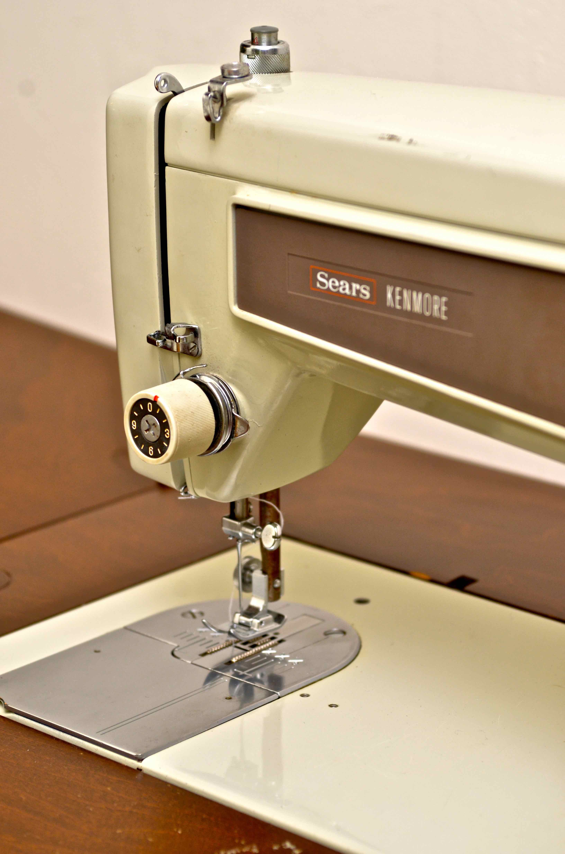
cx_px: 282
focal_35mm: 108
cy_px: 427
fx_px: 2554
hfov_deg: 12.6
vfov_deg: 19.0
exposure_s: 1/60
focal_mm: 72
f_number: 6.3
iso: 500
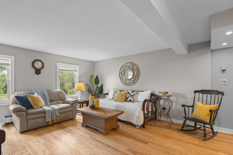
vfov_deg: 67.2
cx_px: 107
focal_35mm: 18
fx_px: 116
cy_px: 86
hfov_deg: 89.8
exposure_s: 8
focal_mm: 16
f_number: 8
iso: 100
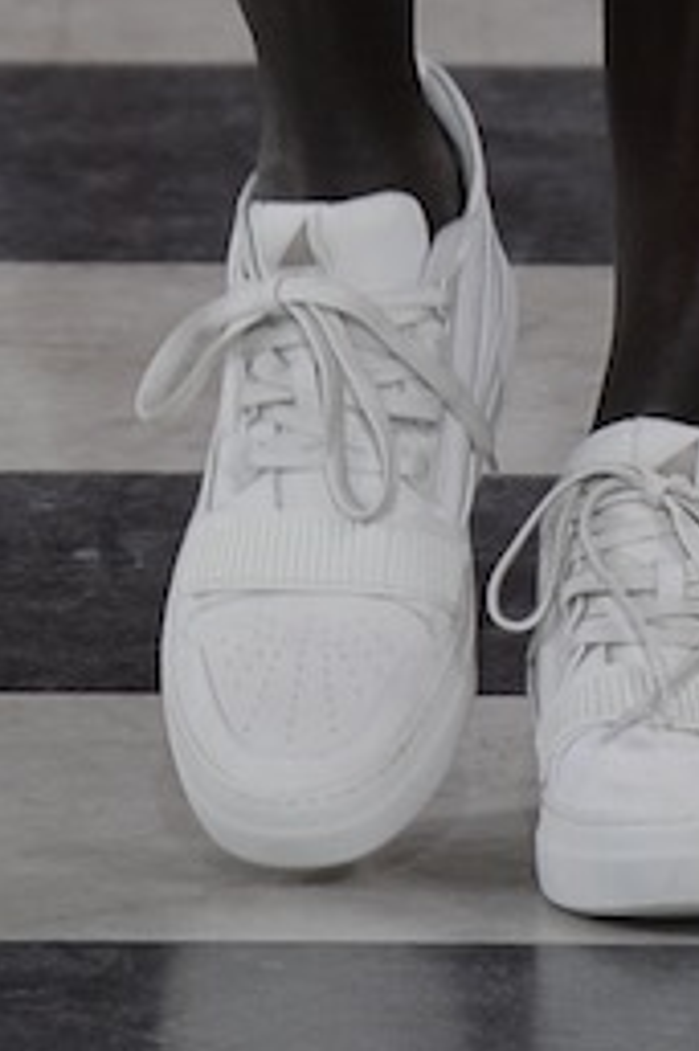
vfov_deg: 1.8
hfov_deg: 1.2
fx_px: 34149
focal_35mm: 1171
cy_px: -1593
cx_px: 760
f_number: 4.5
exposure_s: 1/500
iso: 1000
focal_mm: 200
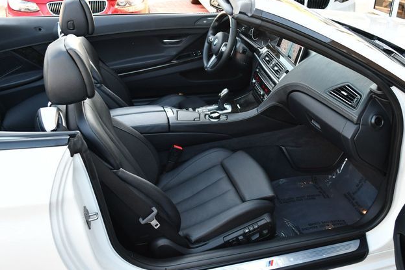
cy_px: 136
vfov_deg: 36.0
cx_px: 207
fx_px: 416
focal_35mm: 37
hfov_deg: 51.9
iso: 560
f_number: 3.5
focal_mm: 18
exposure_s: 1/250
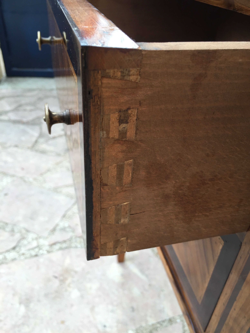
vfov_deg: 61.7
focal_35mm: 29
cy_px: 166
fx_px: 279
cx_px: 125
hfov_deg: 48.2
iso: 32
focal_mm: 4.15
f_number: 2.2
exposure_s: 1/60
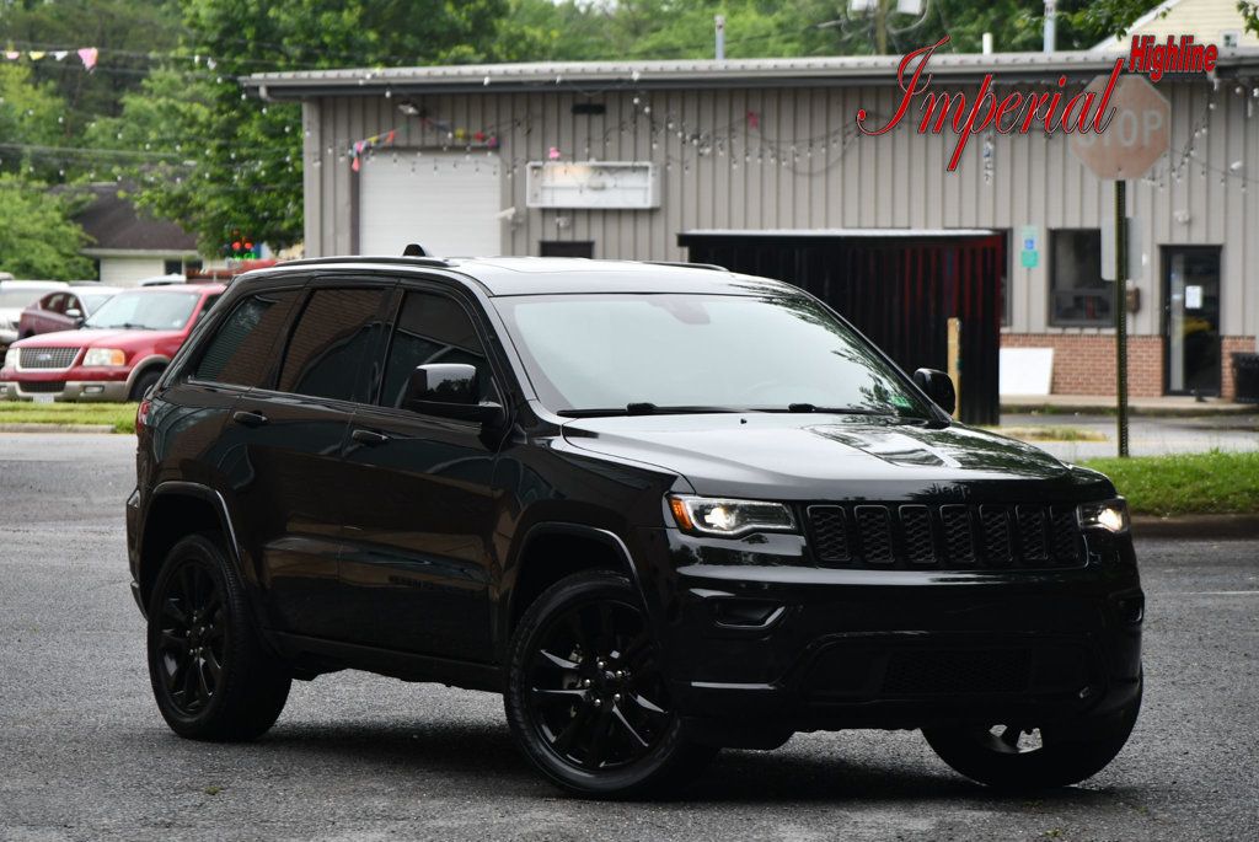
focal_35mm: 174
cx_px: 630
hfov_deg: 11.8
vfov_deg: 7.9
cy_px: 421
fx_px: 6091
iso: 200
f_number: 5.6
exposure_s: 1/250
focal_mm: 116
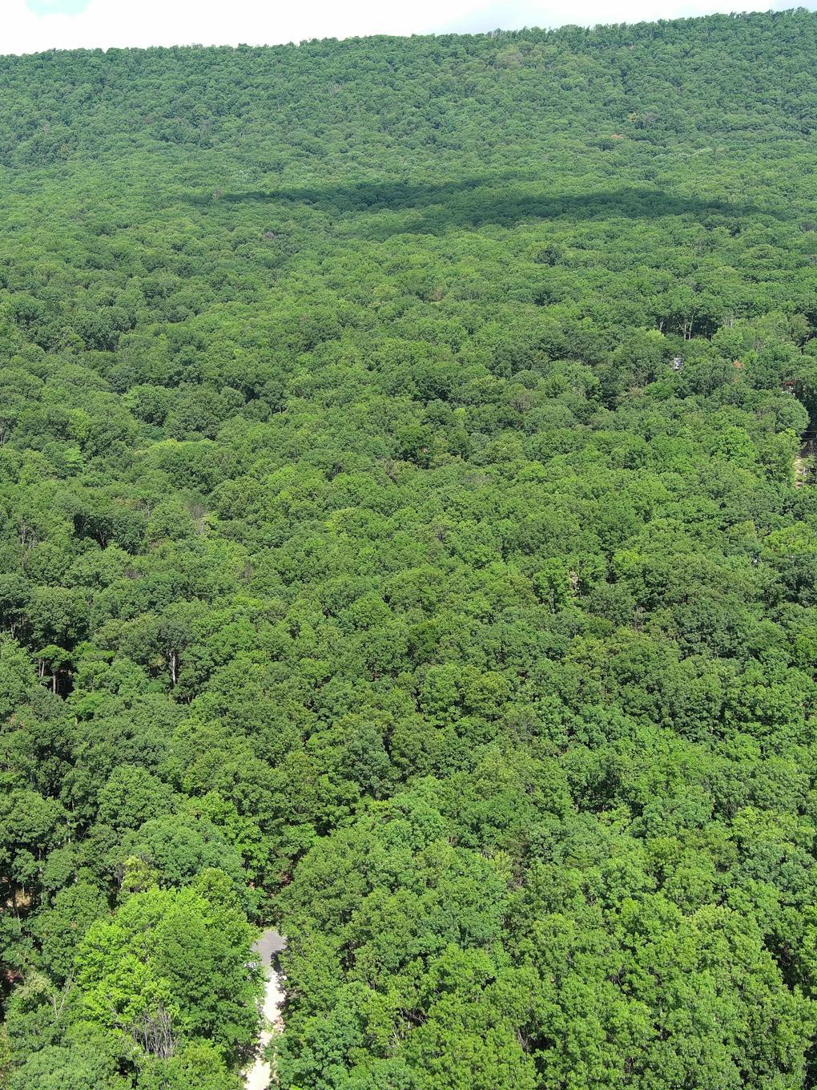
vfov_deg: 44.8
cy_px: 545
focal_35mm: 42
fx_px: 1322
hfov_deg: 34.0
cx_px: 256
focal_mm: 10.57
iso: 100
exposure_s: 1/567
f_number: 2.8
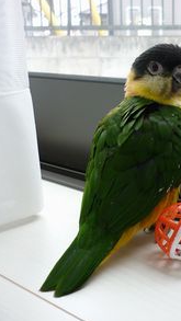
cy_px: 159
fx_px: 418
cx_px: 181
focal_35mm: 49
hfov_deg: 23.4
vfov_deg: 42.1
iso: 80
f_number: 2.8
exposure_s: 1/50
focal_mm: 5.5
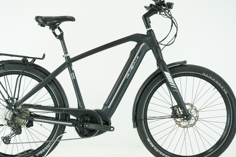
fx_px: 492
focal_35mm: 75
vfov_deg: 18.2
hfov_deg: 27.0
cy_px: 81
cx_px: 100
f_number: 6.3
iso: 2500
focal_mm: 63
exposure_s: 1/200
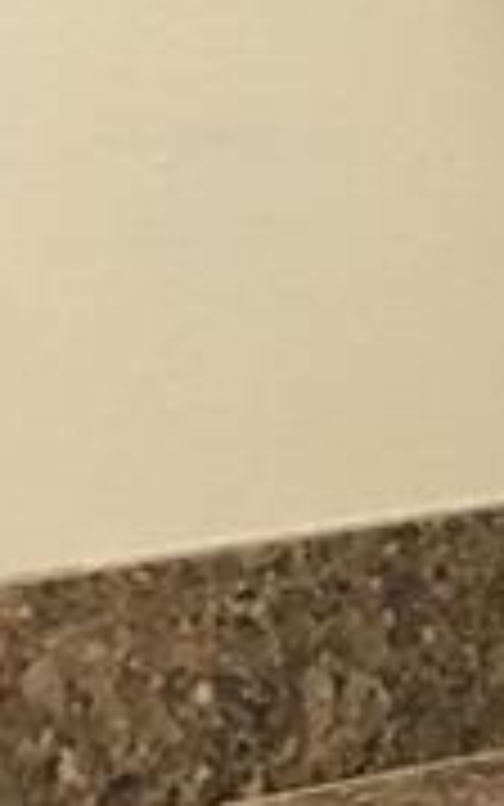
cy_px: -270
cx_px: 1400
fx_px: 4370
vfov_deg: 10.3
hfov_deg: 6.2
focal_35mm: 199
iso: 64
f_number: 1.8
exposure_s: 1/15
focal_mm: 3.99
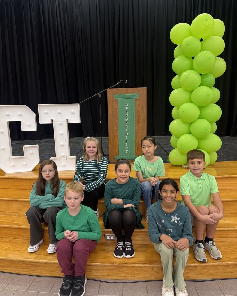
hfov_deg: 54.9
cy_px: 152
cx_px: 117
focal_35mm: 26
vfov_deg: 66.0
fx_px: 228
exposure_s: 1/60
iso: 160
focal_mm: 6.76
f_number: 1.78
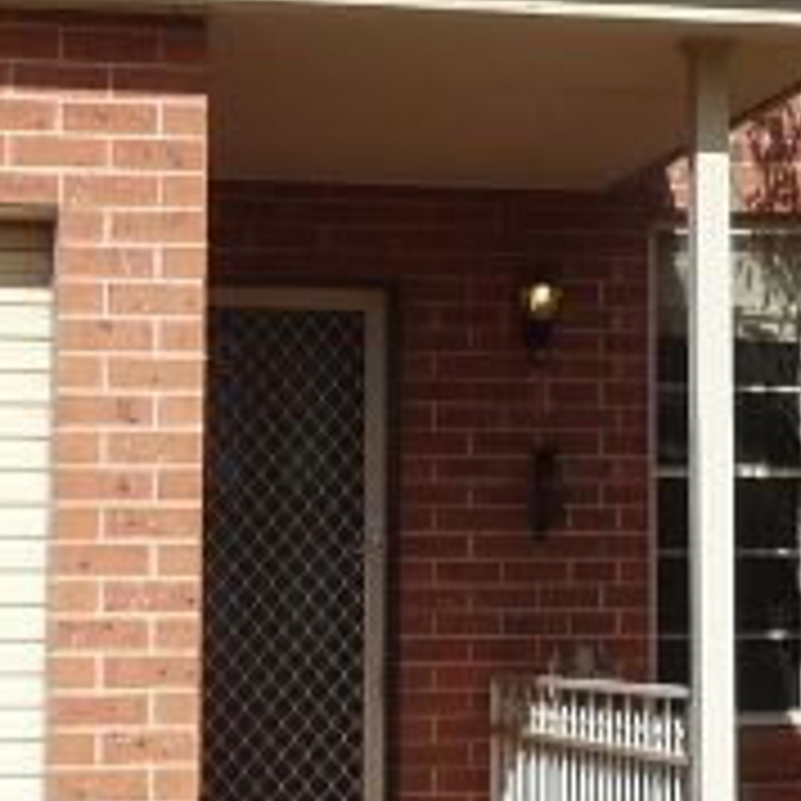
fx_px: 2906
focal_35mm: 111
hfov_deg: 15.5
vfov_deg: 15.6
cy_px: 184
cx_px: 742
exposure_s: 1/400
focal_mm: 4.6
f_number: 8
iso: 100
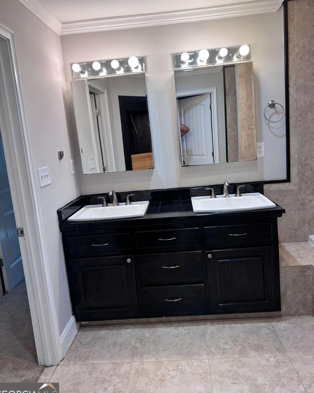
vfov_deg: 66.0
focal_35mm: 26
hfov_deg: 54.9
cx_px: 157
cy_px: 186
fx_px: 302
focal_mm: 6.76
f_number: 1.78
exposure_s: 1/120
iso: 64
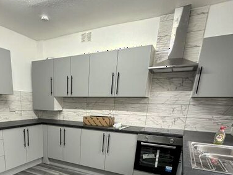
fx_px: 175
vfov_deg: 48.0
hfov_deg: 64.9
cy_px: 155
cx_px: 72
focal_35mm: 26
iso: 250
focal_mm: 2.22
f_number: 2.2
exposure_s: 1/100
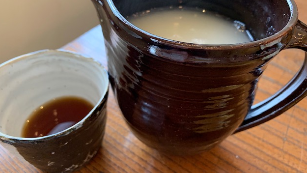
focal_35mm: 29
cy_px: 73
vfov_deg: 40.1
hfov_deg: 66.0
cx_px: 156
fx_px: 236
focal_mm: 4.25
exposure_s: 1/60
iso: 320
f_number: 1.8
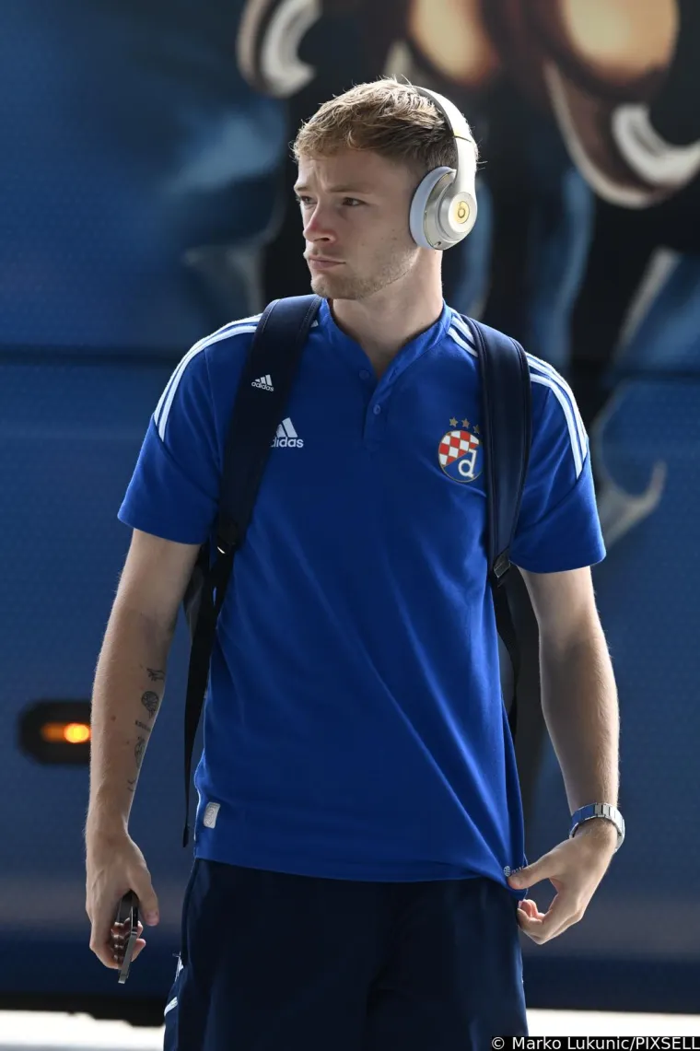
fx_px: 4961
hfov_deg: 8.1
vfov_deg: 12.1
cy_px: 526
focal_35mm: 170
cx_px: 350
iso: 800
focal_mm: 170
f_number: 4
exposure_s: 1/1000
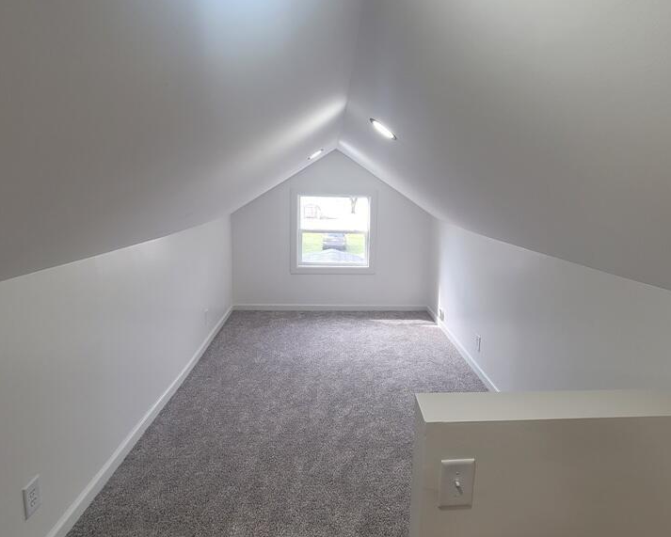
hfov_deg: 83.2
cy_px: 253
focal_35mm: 19
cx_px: 349
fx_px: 377
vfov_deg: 70.8
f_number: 2.2
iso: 64
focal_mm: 2.2
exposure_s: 1/60
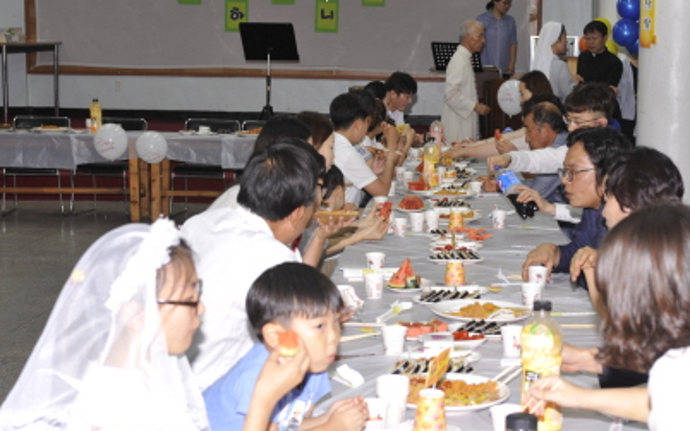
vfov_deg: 17.1
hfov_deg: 27.0
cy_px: 217
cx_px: 438
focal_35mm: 76
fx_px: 1429
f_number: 6.3
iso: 200
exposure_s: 1/60
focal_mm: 50
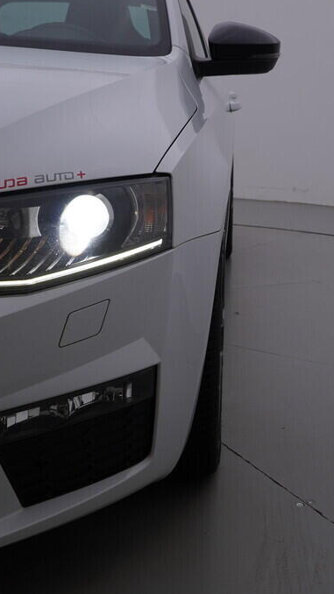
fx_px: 898
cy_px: 296
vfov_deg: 36.6
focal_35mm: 57
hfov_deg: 21.0
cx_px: 214
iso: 125
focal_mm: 24
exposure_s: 1/160
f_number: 5.6
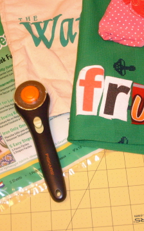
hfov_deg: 18.1
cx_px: 95
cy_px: 96
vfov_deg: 28.5
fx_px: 452
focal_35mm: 72
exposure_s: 1/45
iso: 100
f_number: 2.8
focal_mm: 6.3
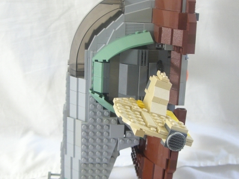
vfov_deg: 24.0
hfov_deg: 31.7
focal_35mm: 61
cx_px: 134
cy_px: 92
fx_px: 421
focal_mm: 6.2
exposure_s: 1/13
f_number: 2.7
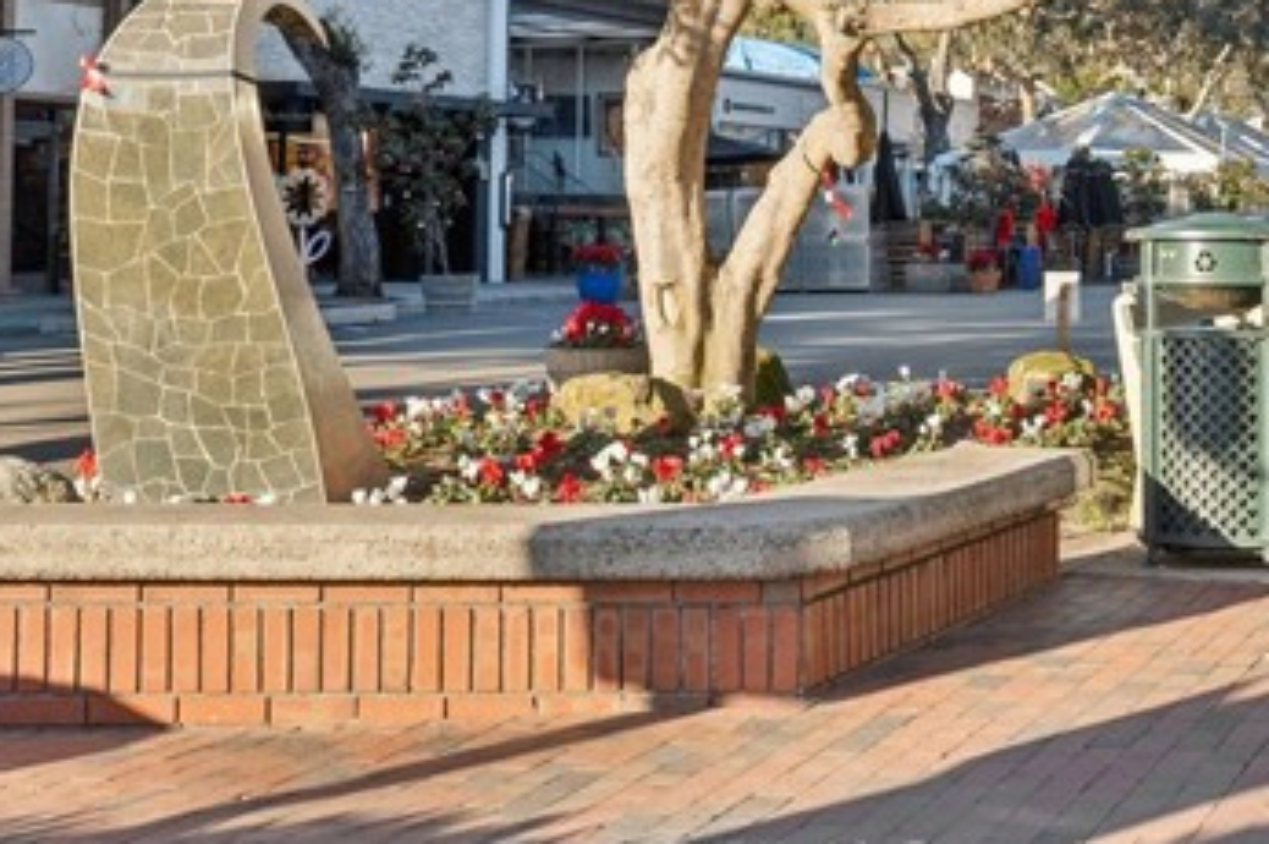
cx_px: 917
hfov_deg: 32.4
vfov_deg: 21.9
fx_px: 2148
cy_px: 147
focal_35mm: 61
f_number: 8
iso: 100
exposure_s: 1/100
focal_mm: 33
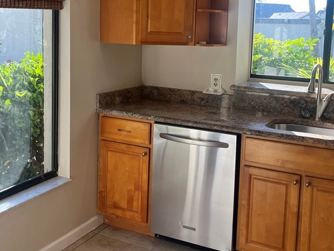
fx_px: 434
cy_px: 71
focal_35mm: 45
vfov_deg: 31.7
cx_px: 175
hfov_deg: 42.1
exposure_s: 1/454
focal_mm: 5.1
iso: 50
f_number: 1.6
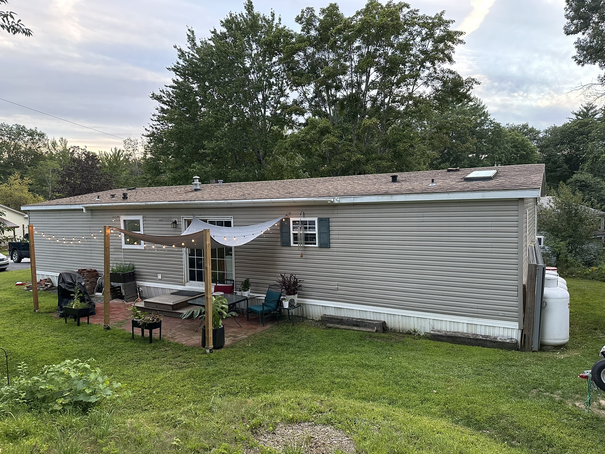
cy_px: 227
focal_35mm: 24
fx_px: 419
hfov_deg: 71.6
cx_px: 302
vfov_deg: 56.8
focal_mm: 6.86
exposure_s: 1/120
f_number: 1.78
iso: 200
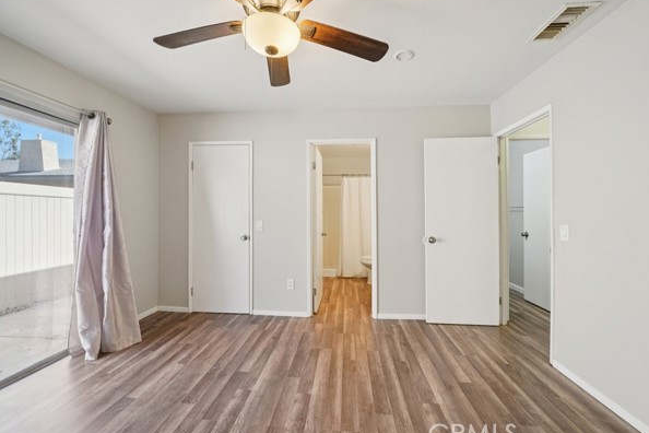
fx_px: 252
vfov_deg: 81.2
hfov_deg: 104.3
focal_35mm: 14
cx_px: 323
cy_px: 216
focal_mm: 13
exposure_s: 1/10
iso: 400
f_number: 8
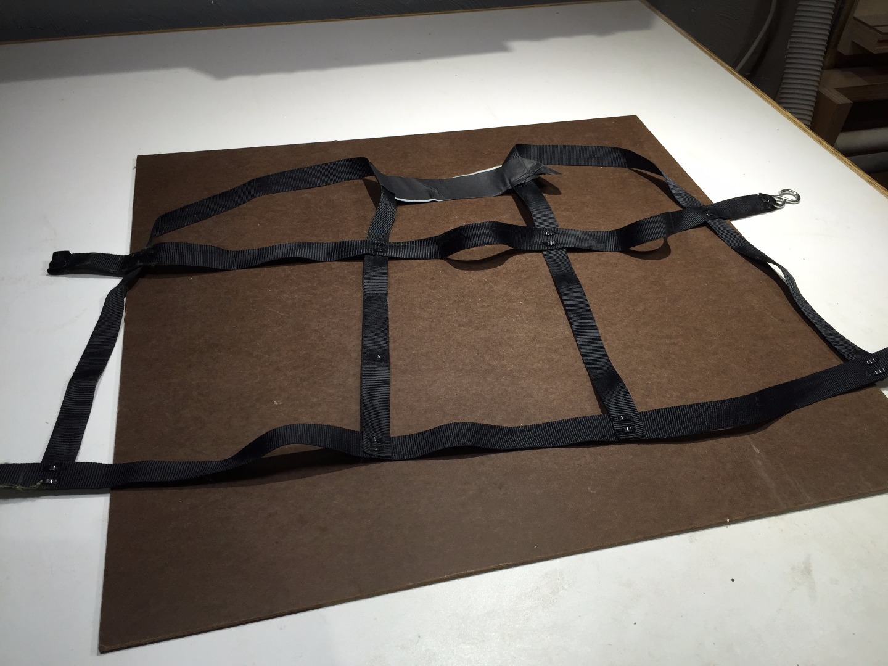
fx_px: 744
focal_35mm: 29
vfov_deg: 48.2
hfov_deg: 61.7
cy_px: 333
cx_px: 444
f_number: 2.2
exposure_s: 1/60
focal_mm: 4.15
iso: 40
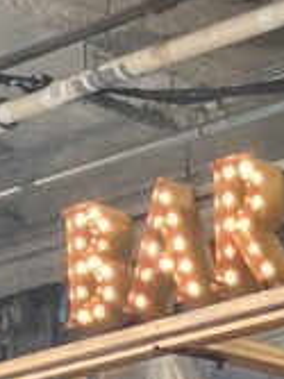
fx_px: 1884
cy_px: 758
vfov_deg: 10.6
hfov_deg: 8.0
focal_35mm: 172
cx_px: 668
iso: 320
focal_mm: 3.99
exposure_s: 1/40
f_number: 1.8
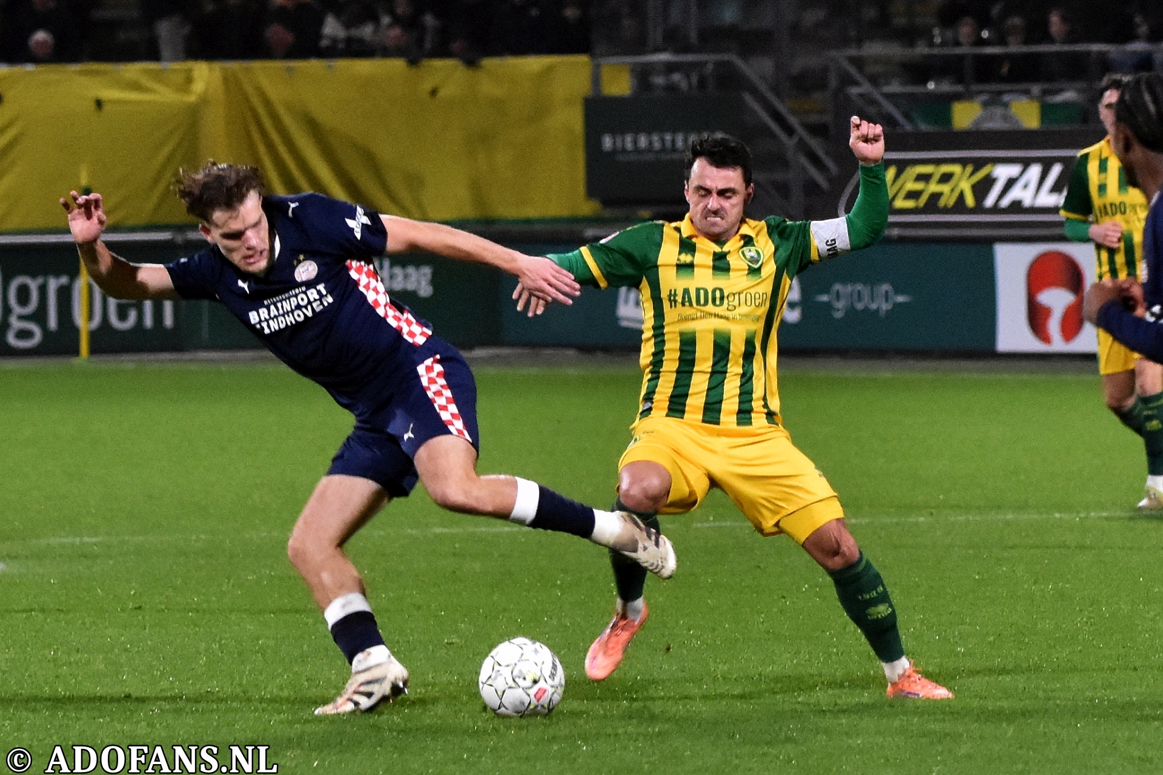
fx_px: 5330
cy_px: 388
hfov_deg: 12.5
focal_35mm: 165
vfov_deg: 8.3
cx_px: 582
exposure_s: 1/500
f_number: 2.8
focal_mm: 110
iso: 2500
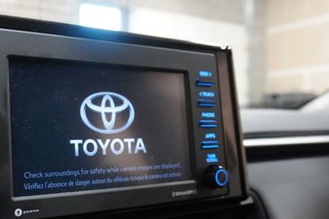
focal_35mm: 41
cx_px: 114
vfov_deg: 32.5
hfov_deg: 46.8
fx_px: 374
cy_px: 130
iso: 4000
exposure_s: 1/60
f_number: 3.5
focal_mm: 16
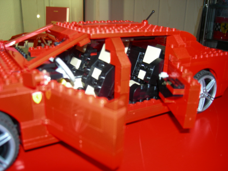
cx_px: 114
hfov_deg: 51.4
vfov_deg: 39.7
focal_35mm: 36
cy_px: 86
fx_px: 237
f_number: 2.7
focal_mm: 7.5
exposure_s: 1/60.1
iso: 64
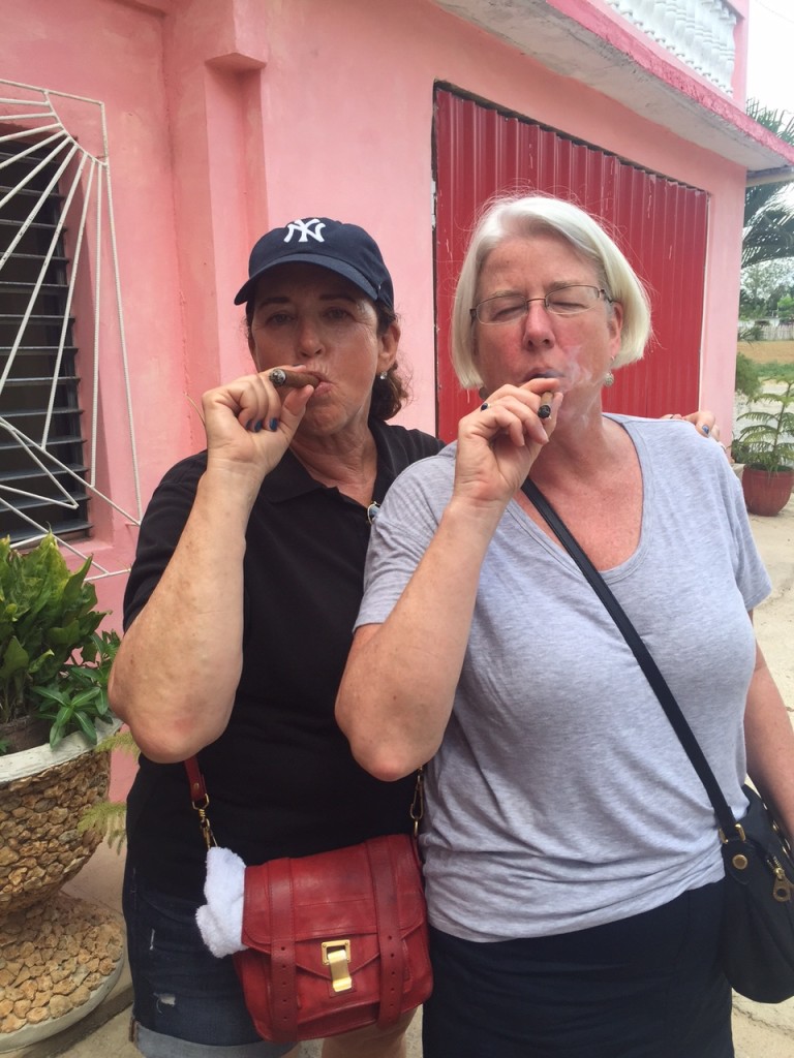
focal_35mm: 29
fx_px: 887
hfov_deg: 48.2
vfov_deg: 61.7
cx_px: 397
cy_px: 529
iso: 32
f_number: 2.2
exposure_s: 1/599
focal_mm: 4.15
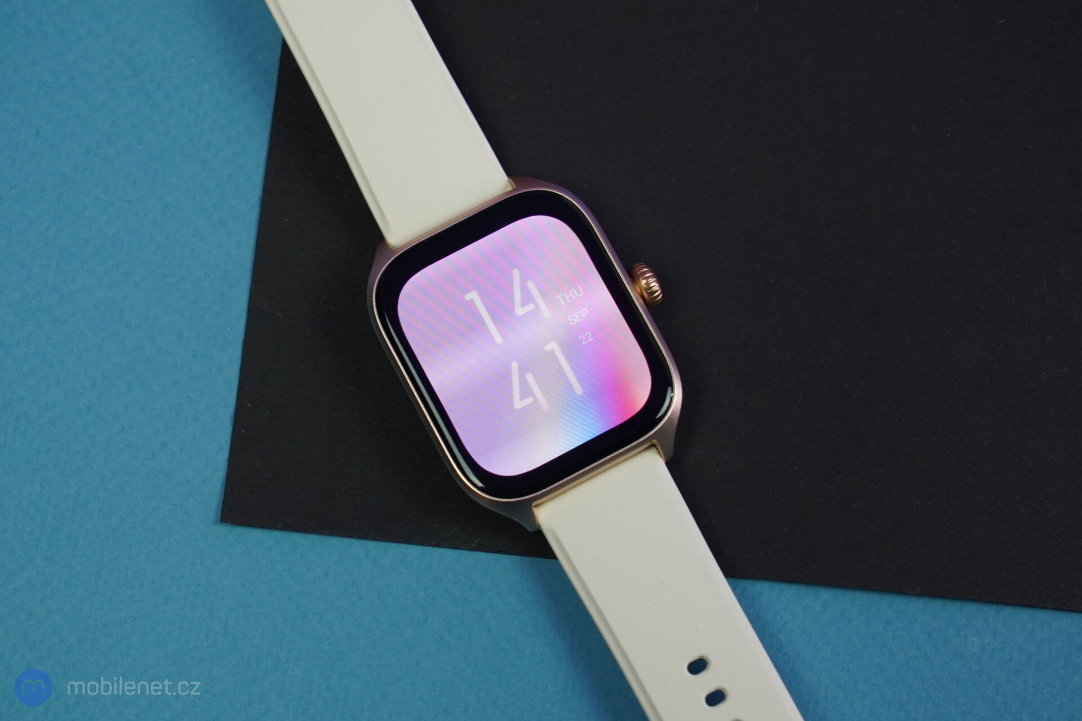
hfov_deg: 31.4
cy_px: 360
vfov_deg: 21.2
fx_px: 1923
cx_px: 541
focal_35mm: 64
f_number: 7.1
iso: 1000
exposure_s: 1/160
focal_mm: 64
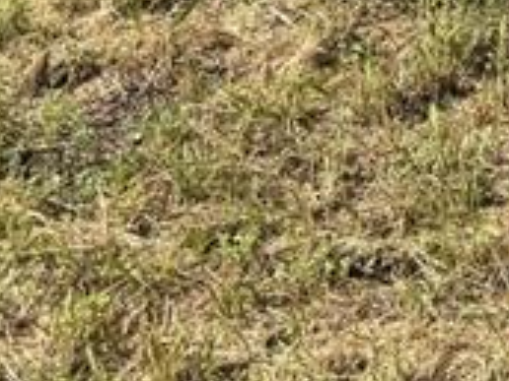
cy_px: -653
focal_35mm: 143
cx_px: 980
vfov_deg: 8.9
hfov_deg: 12.4
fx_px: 2103
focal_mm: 6.76
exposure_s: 1/3759
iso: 100
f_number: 1.78
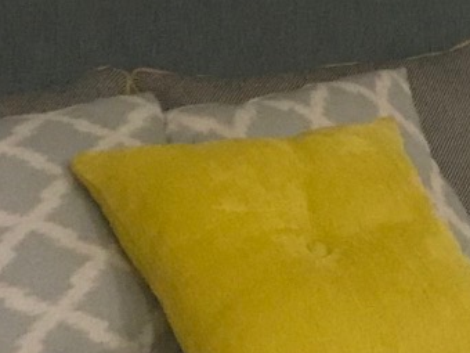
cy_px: -94
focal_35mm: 166
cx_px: 352
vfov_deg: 8.8
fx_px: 2254
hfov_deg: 11.9
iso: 100
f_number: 1.8
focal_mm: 3.99
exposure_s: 1/4
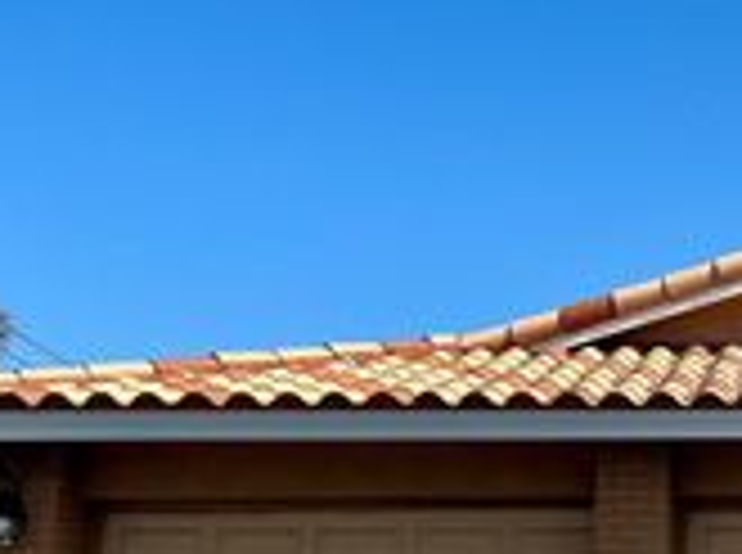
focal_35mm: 79
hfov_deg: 23.1
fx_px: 1690
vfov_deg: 18.6
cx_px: 836
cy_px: 286
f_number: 1.5
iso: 50
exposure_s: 1/4630
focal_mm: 5.7
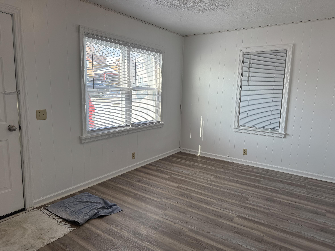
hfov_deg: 71.6
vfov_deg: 56.8
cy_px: 126
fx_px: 232
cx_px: 168
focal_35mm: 24
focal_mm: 6.76
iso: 80
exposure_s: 1/470
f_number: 1.78
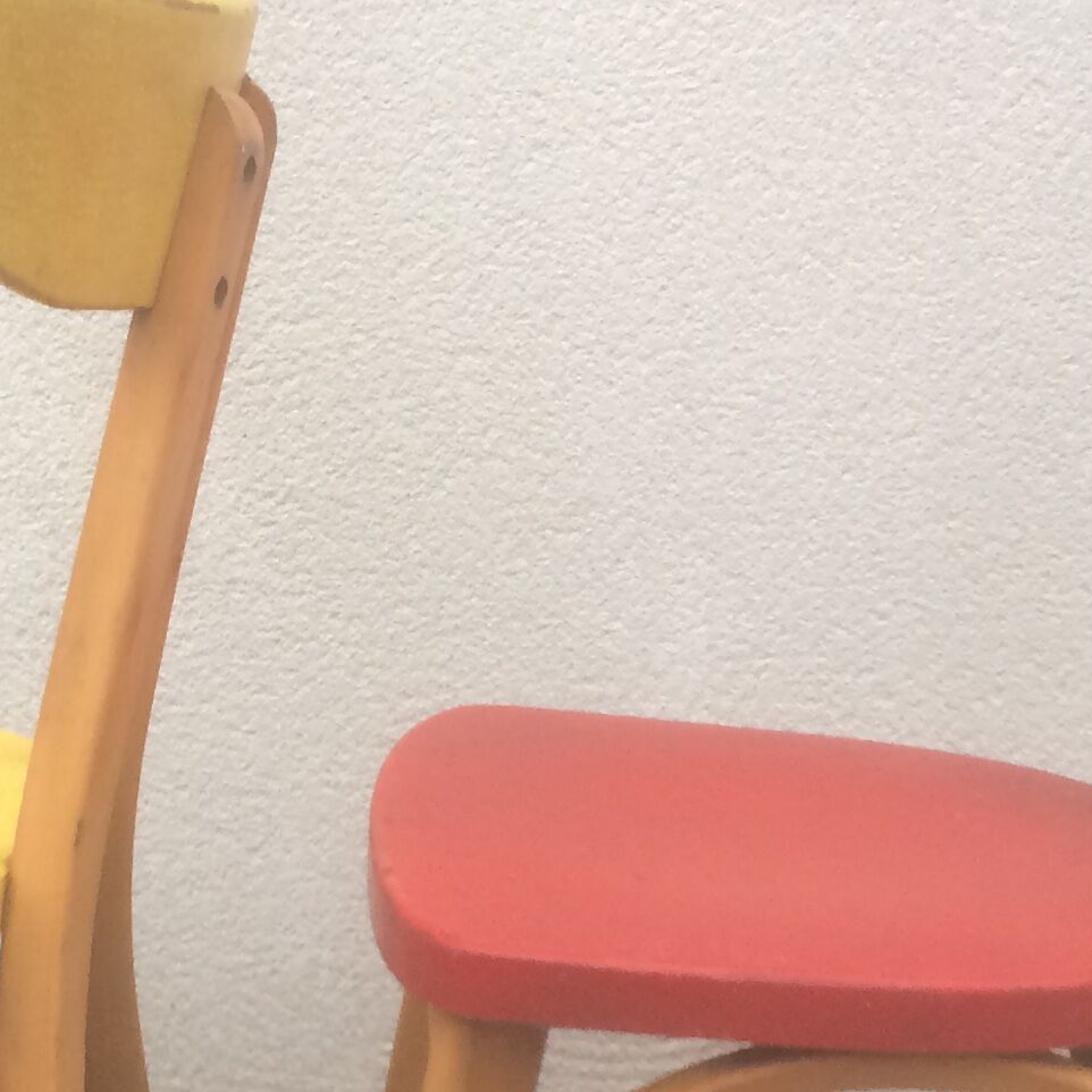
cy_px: 847
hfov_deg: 19.9
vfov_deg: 19.8
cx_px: 427
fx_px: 3105
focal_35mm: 87
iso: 40
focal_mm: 4.15
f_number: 2.2
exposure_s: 1/33
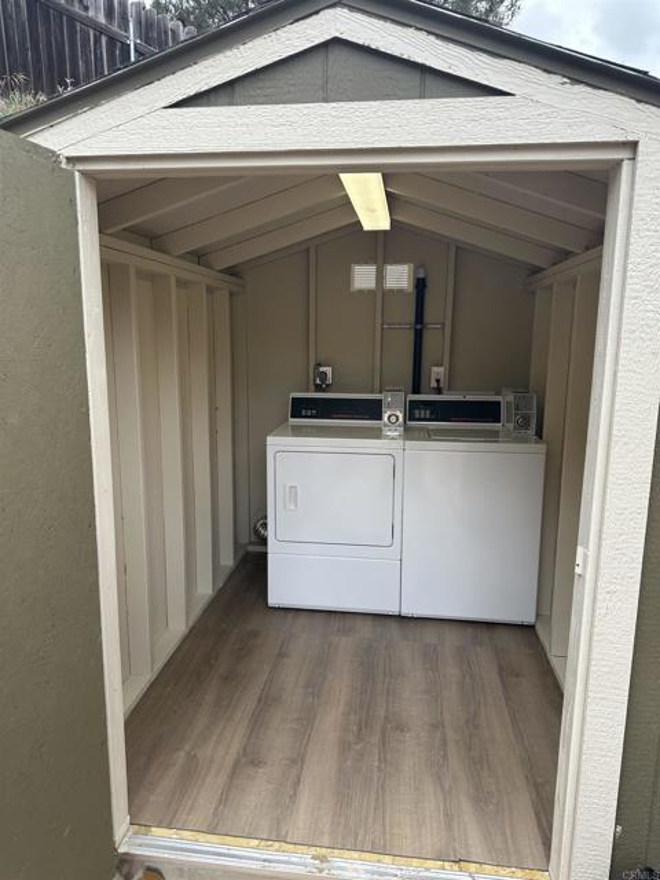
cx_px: 330
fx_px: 610
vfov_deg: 71.6
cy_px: 440
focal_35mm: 24
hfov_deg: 56.8
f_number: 1.78
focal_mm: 6.86
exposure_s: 1/1183
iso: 80
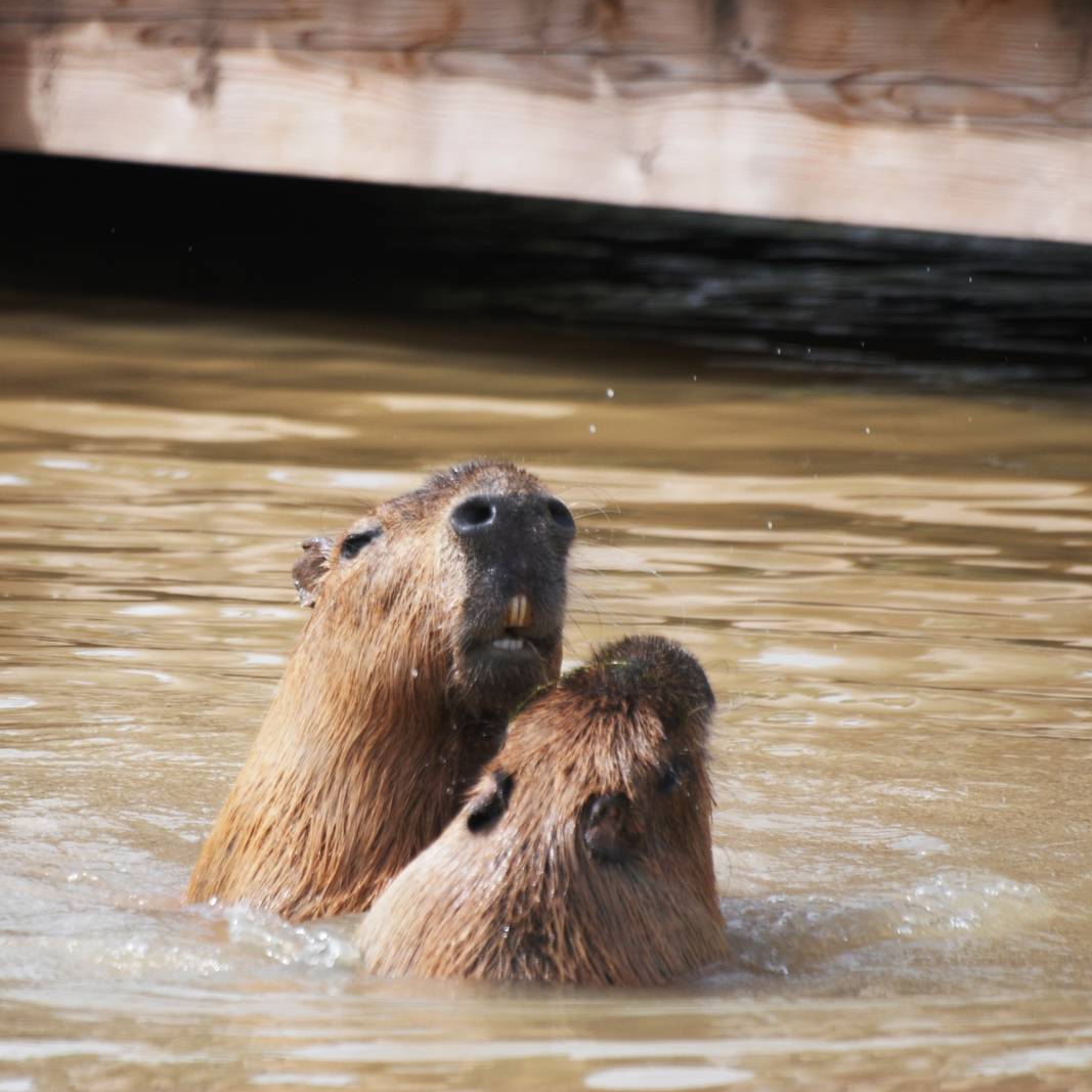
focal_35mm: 574
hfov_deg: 3.1
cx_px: 409
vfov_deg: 3.1
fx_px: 20486
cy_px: 545
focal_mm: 300
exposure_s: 1/500
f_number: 5.6
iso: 220
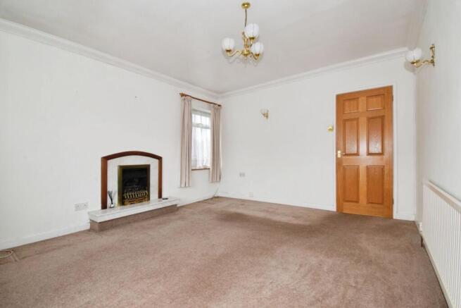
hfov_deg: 100.4
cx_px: 230
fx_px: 192
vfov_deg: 77.4
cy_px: 154
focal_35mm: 15
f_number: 16
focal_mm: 10
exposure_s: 1/60
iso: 1000
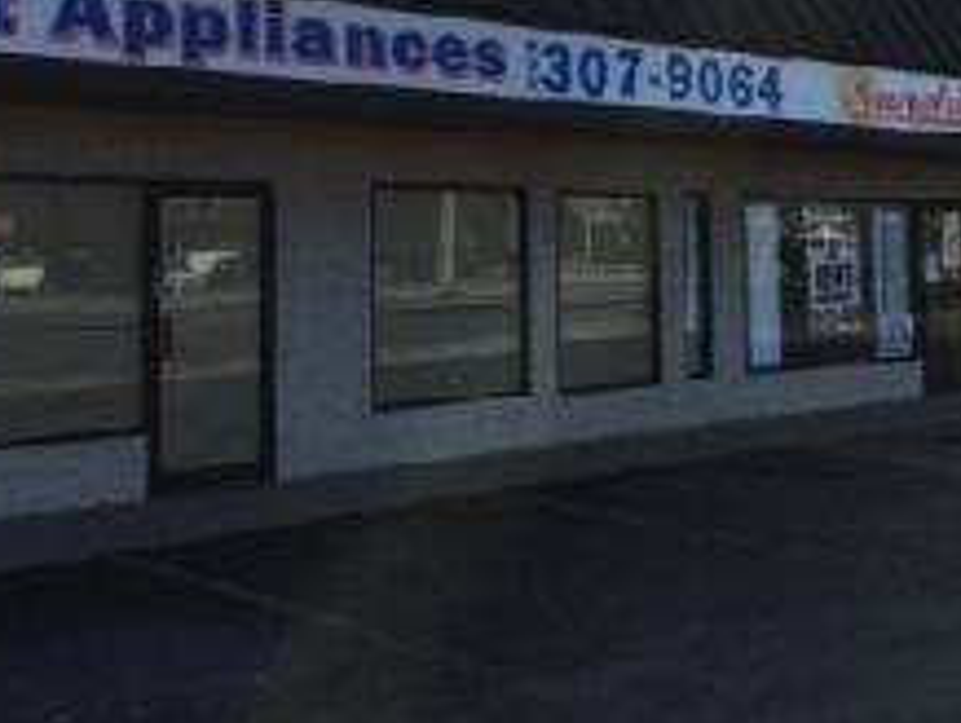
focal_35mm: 53
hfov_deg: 36.1
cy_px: 198
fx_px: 1473
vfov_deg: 27.3
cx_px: 465
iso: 25
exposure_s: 1/1068
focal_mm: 4.15
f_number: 2.2
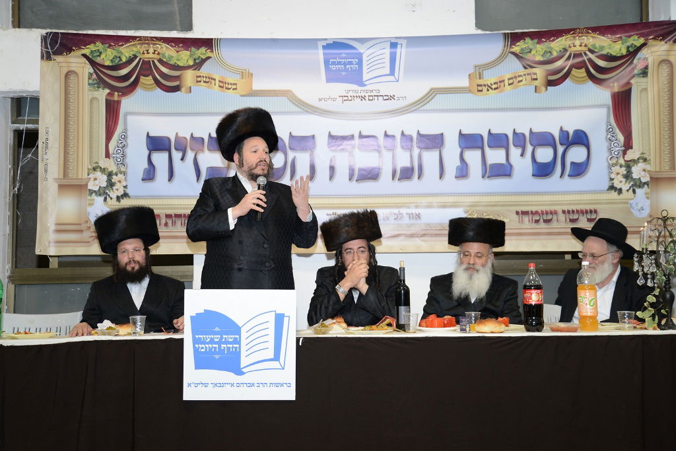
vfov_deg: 35.1
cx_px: 338
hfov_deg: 50.7
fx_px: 714
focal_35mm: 38
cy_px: 226
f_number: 5
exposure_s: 1/125
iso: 800
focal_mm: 38
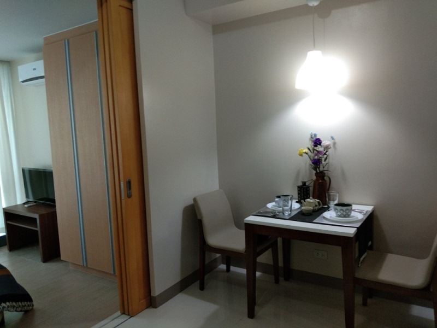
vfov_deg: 45.4
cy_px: 164
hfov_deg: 58.4
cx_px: 218
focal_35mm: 31
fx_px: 391
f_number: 2.2
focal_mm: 3.69
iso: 125
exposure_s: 1/25
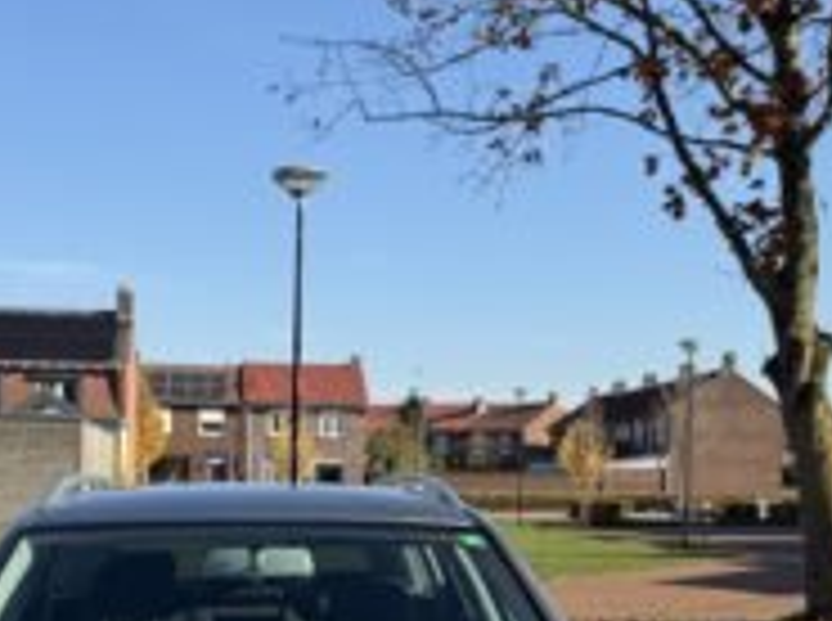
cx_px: 279
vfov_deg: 26.1
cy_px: 662
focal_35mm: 52
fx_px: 1247
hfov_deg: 36.5
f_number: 1.78
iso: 80
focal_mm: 6.76
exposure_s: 1/2801
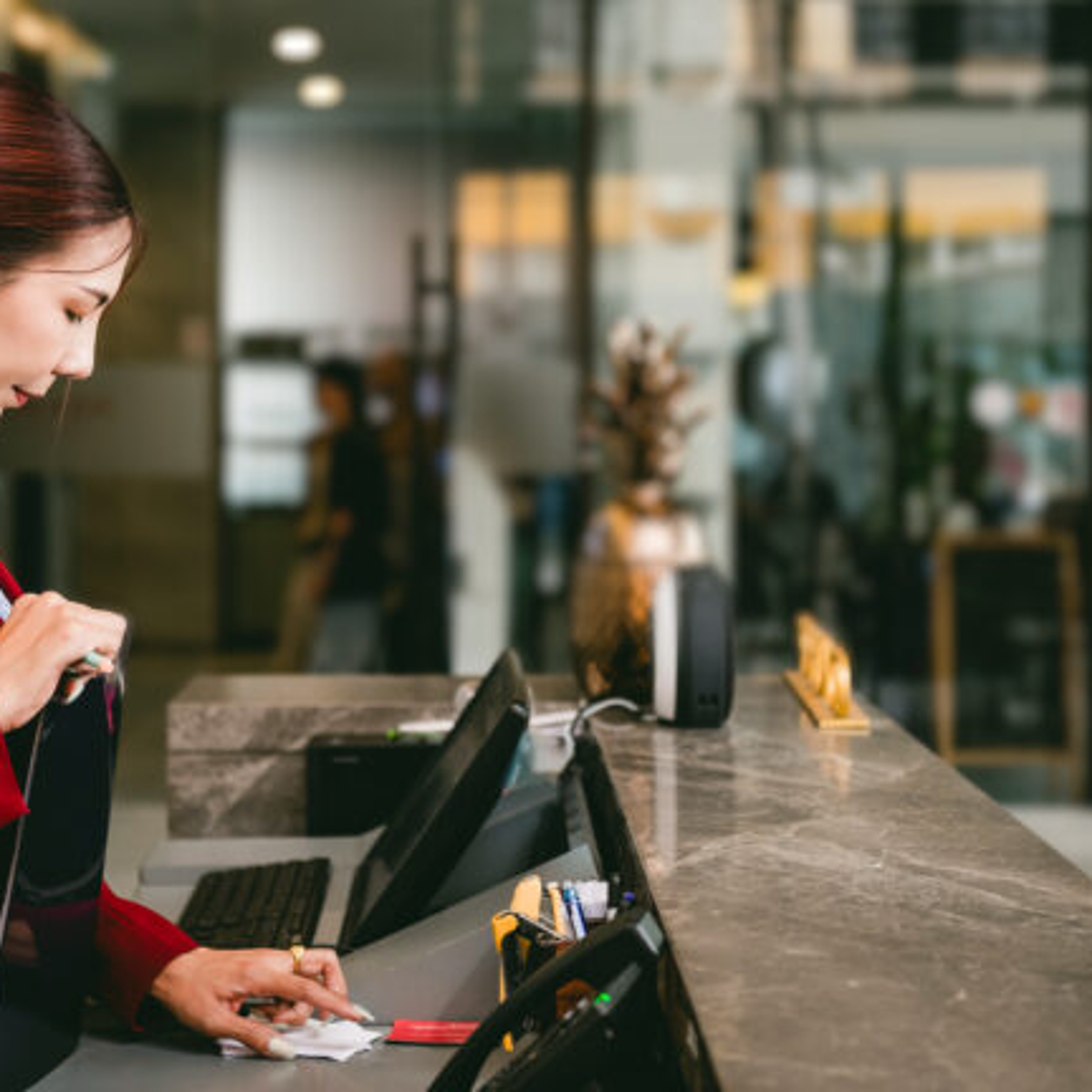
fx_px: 2534
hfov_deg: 24.3
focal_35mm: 71
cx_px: 495
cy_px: 485
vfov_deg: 24.3
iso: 400
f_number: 1.8
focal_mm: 31
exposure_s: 1/200
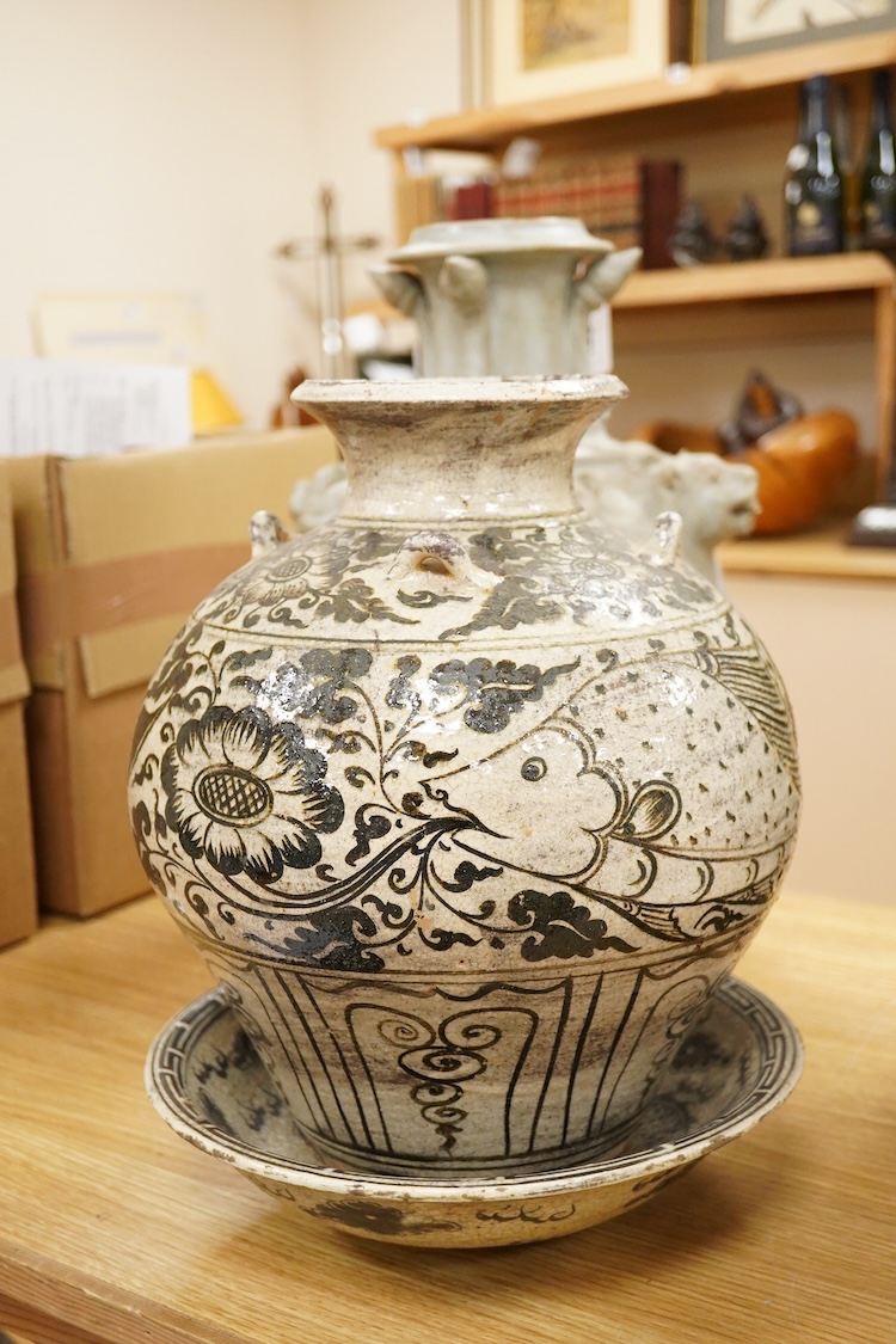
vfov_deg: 43.6
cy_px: 672
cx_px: 448
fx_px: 1680
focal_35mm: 45
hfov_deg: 29.9
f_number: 3.5
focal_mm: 30
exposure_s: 1/250
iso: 2500
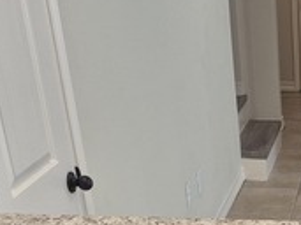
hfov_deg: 20.9
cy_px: 369
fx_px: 747
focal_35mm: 86
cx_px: 382
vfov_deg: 15.4
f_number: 1.8
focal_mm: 5.4
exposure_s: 1/120
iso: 100
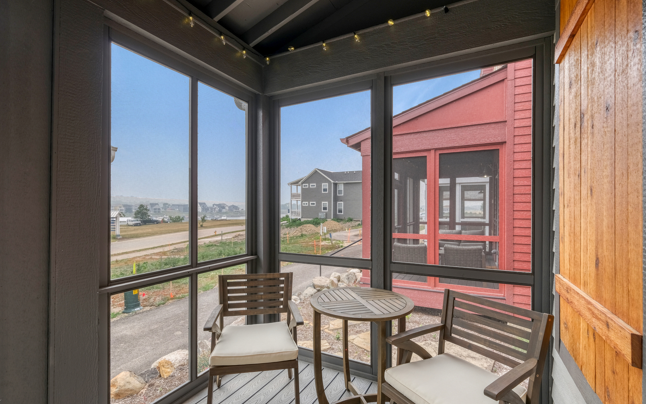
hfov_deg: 97.8
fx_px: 282
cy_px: 206
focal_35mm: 16
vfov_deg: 71.2
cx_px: 318
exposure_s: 1/15
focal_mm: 10
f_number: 8
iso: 160
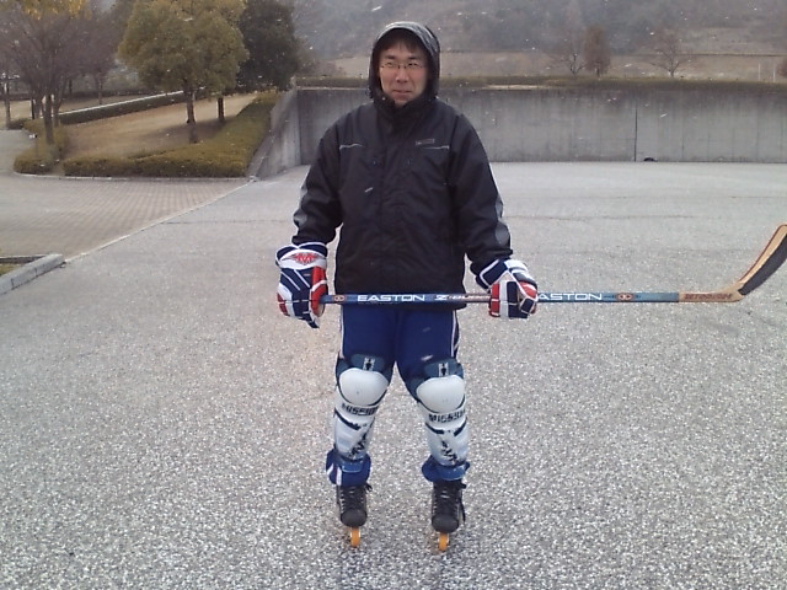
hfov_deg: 61.7
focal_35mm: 29
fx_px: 659
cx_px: 394
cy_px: 295
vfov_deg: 48.2
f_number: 3.5
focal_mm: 3.73
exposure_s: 1/169
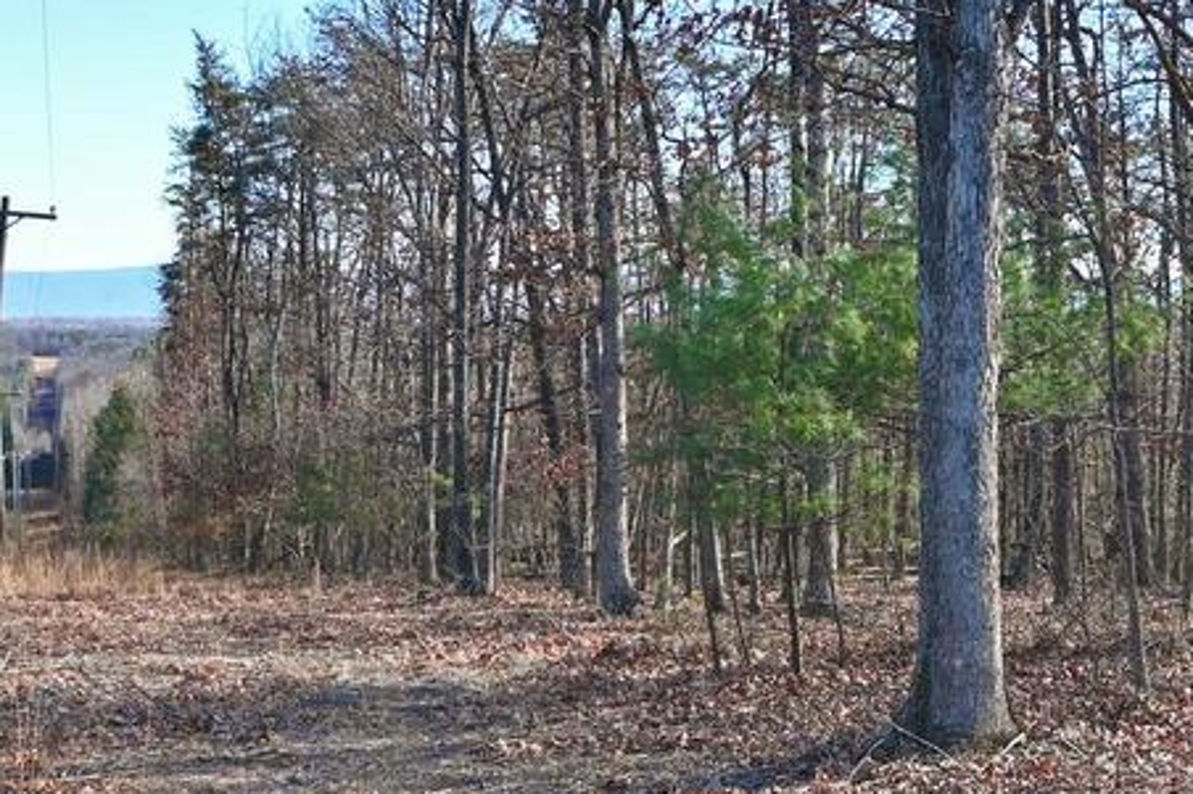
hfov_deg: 36.6
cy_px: 280
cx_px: 1056
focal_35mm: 51
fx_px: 1689
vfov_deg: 26.3
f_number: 5.6
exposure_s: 1/250
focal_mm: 16
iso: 200
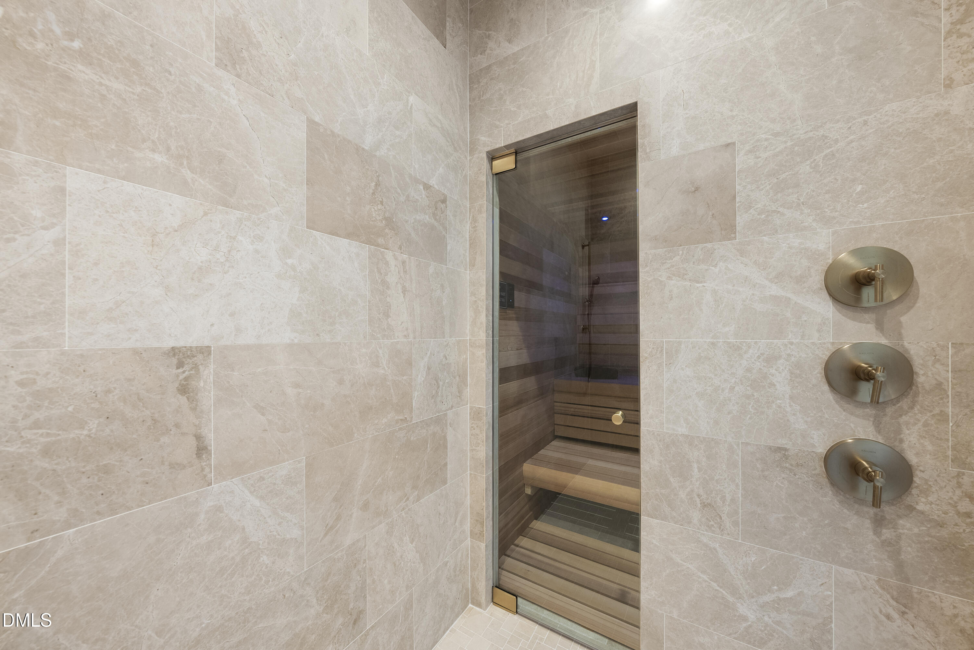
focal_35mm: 12
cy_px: 325
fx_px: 325
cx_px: 487
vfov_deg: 90.1
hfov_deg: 112.6
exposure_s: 1/13
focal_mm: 12
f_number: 7.1
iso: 800
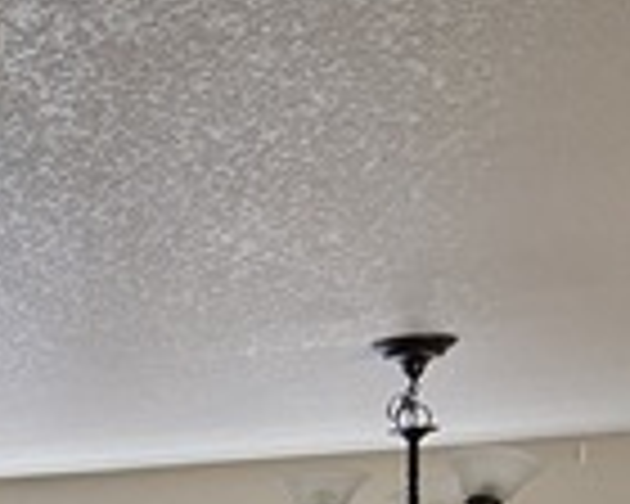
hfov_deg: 13.4
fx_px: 2163
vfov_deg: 12.4
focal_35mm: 116
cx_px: -760
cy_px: 850
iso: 250
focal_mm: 4.25
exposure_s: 1/60
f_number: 1.8
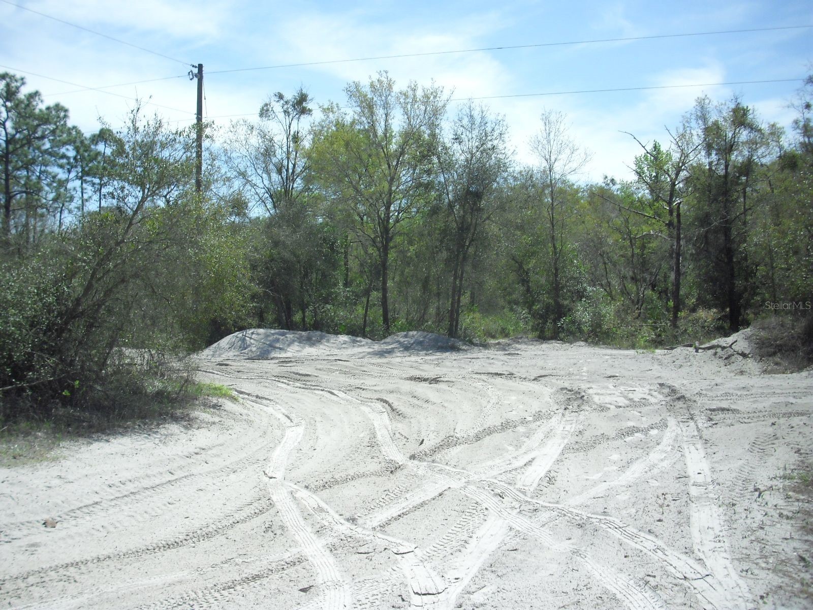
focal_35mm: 38
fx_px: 892
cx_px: 406
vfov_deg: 37.7
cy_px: 305
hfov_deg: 49.0
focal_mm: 6.2
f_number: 8
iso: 100
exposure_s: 1/250
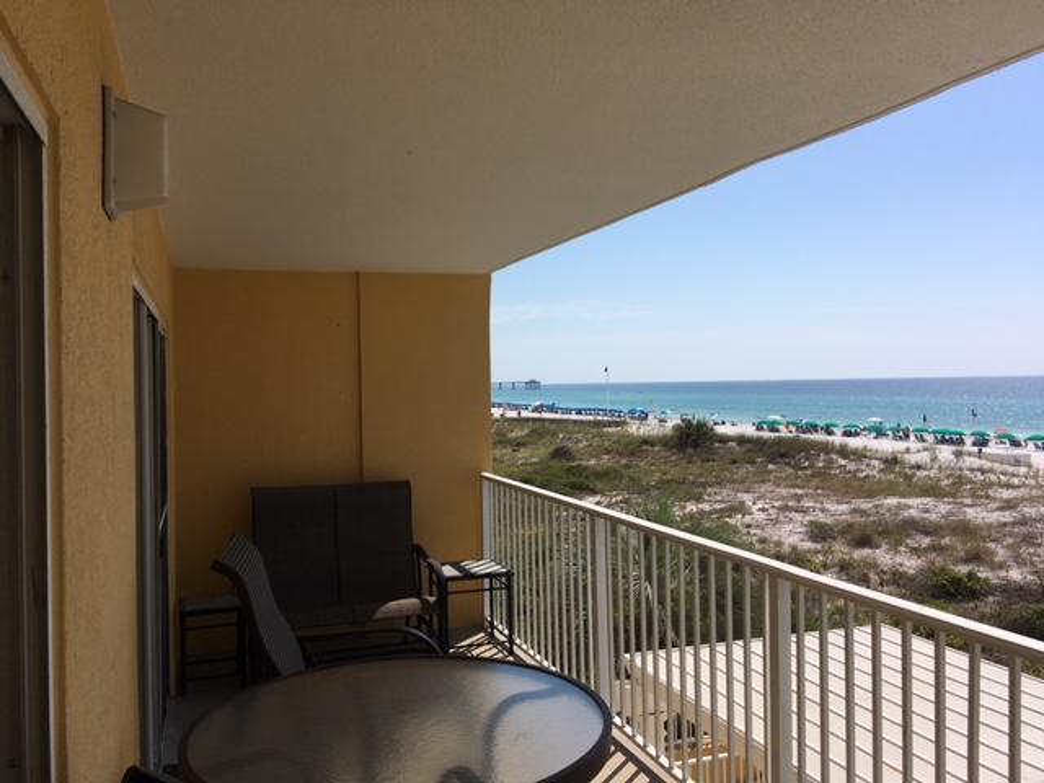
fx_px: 875
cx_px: 522
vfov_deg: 48.2
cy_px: 392
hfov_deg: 61.7
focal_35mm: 29
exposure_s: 1/3663
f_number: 2.2
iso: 25
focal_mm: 4.15
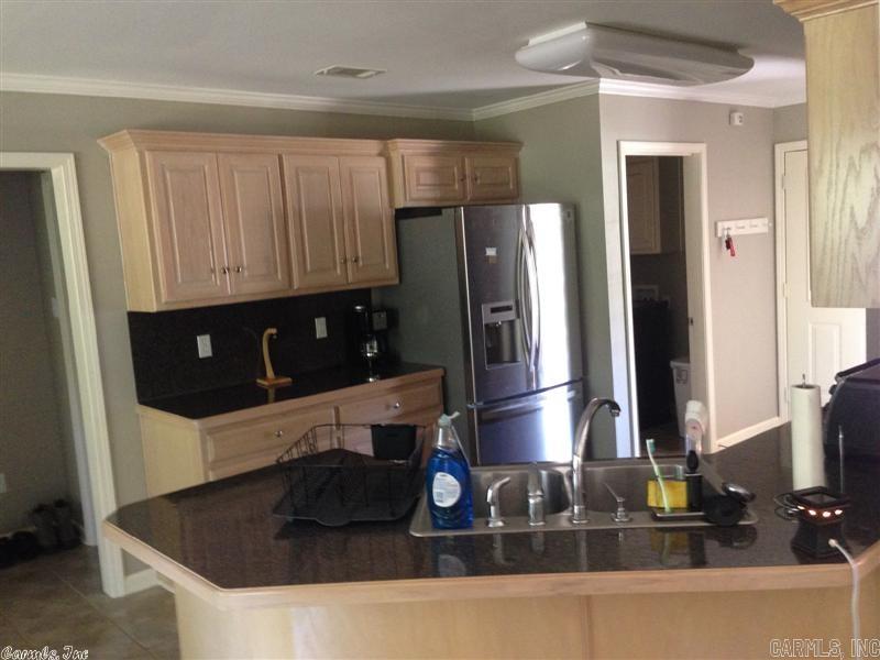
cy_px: 330
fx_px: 839
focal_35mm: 33
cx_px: 440
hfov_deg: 55.4
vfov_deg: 42.9
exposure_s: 1/20
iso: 320
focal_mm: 4.12
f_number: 2.4
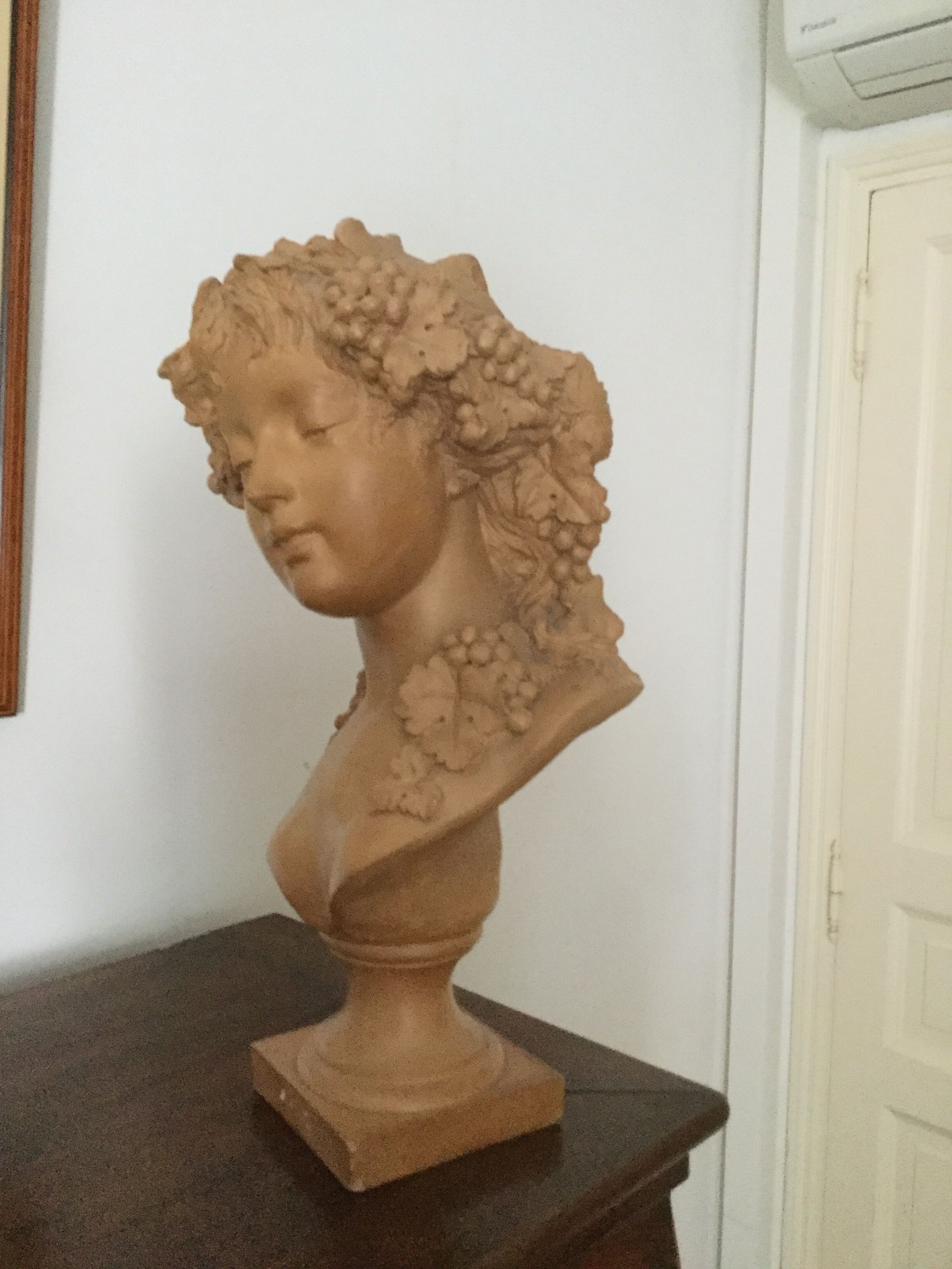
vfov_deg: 58.4
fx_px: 1137
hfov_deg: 45.4
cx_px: 476
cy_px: 634
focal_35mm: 31
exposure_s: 1/17
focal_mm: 3.3
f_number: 2.4
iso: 320
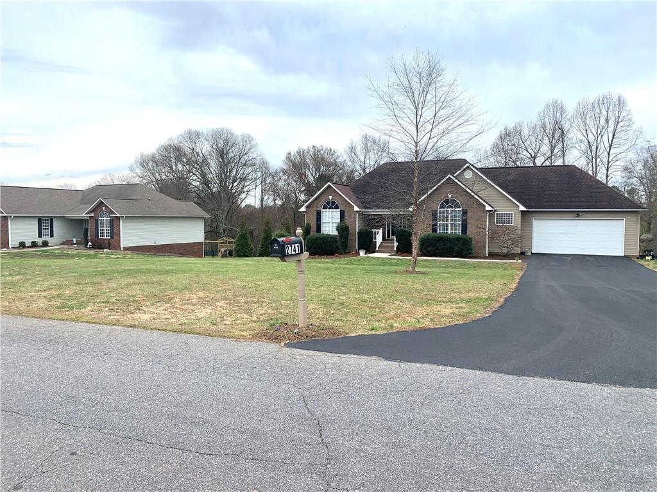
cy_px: 246
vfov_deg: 53.1
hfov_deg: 67.3
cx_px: 328
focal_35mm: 26
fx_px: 493
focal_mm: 4.25
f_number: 1.8
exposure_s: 1/759
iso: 25
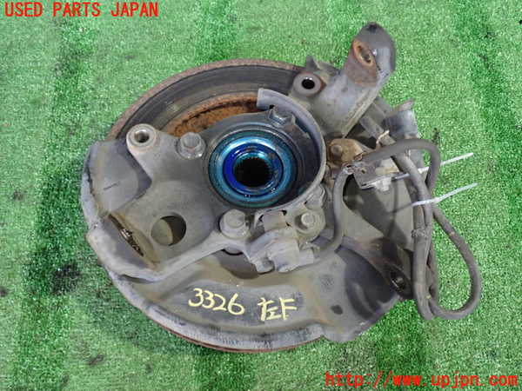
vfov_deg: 39.7
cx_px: 261
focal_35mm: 36
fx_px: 543
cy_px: 196
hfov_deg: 51.4
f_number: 2.5
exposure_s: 1/40
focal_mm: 6.37
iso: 640
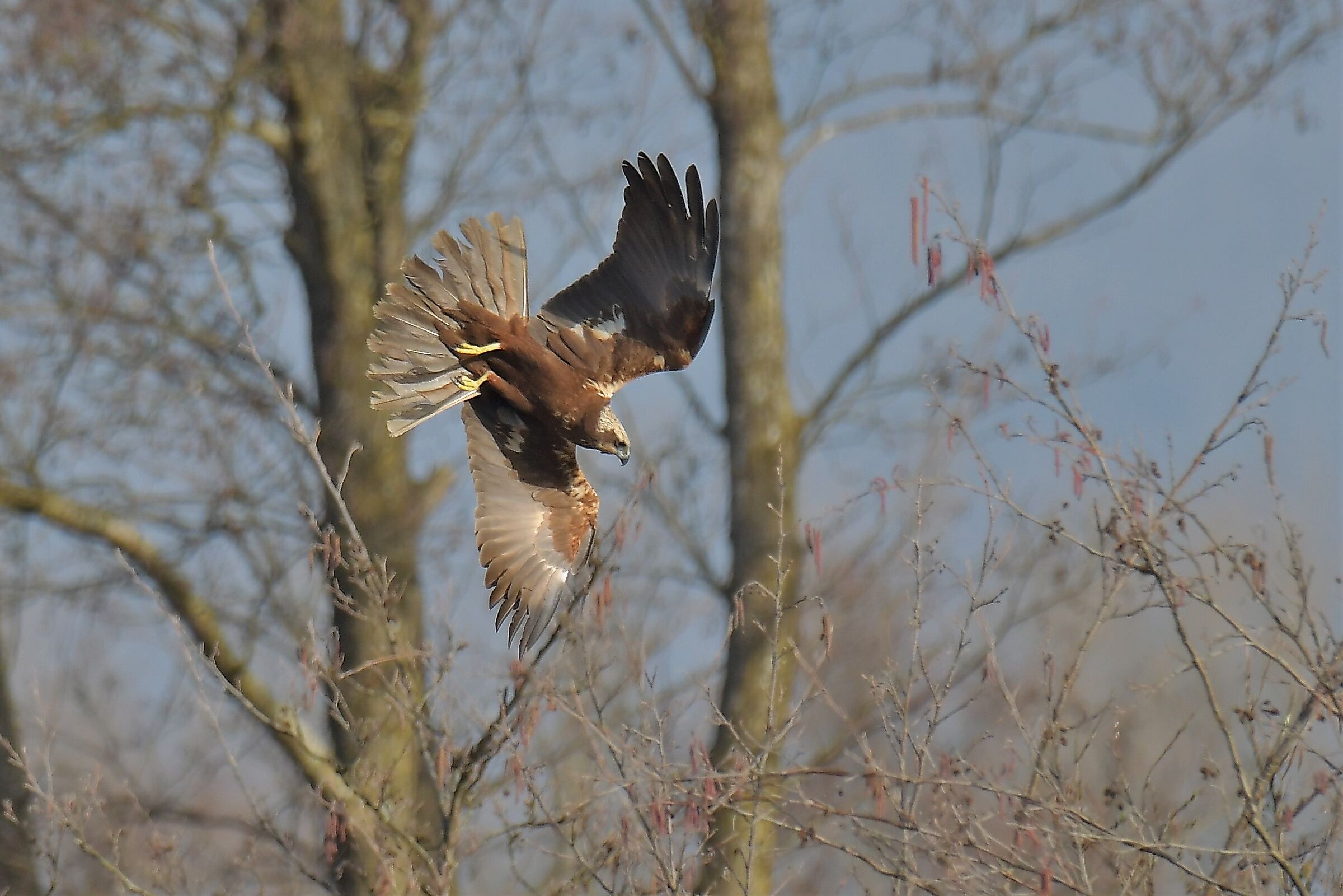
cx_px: 672
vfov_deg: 1.5
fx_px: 33572
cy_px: 448
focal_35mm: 900
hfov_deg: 2.3
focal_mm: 600
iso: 250
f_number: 6.3
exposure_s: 1/1000
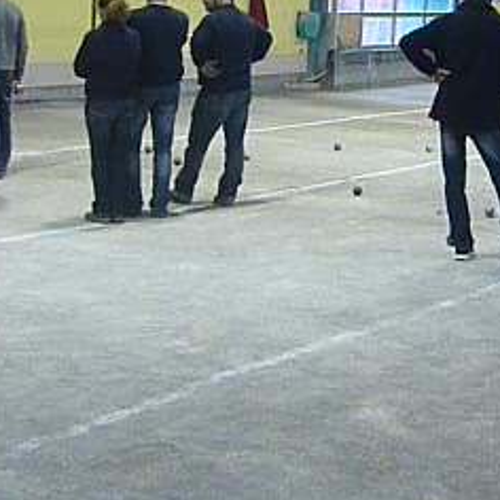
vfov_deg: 21.4
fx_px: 1291
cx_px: 311
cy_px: 49
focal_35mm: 79
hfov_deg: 21.9
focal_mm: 5.5
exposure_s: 1/50
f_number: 2.8
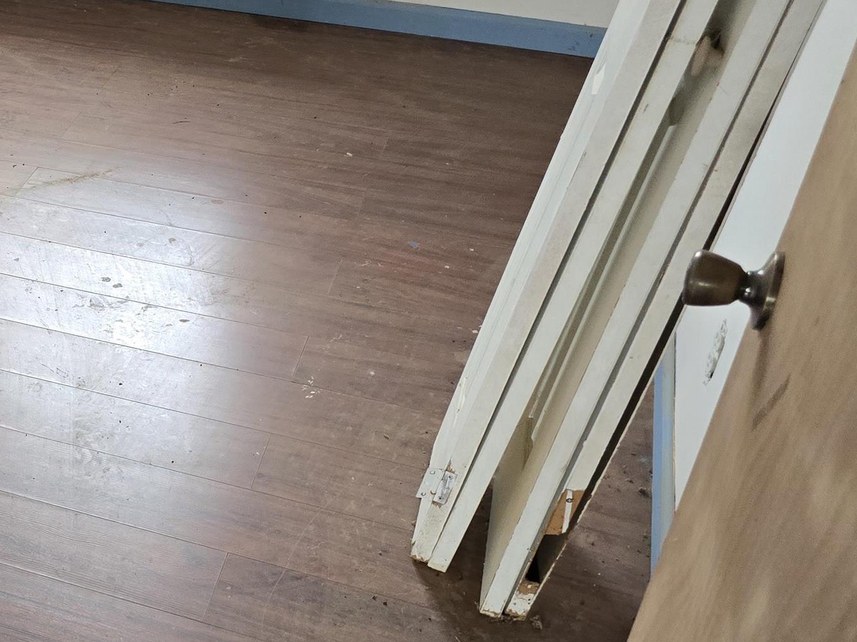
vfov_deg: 28.0
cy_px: 362
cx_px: -45
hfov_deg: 33.0
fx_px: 1287
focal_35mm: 52
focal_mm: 6.3
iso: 500
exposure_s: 1/120
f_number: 1.7
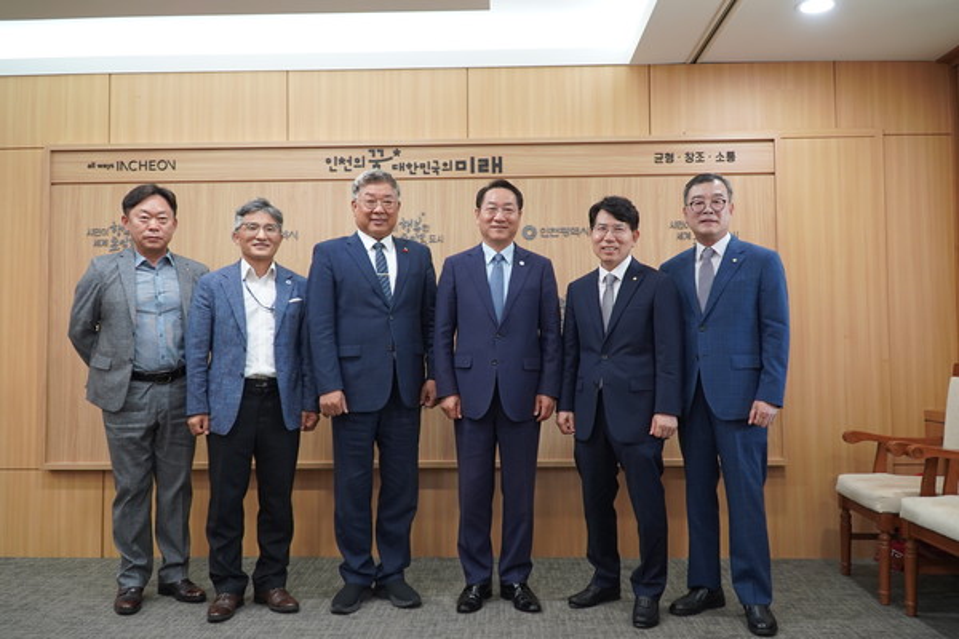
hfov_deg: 65.5
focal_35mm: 28
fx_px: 746
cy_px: 320
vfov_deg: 46.4
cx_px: 480
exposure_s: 1/200
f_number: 4
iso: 1250
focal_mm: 19
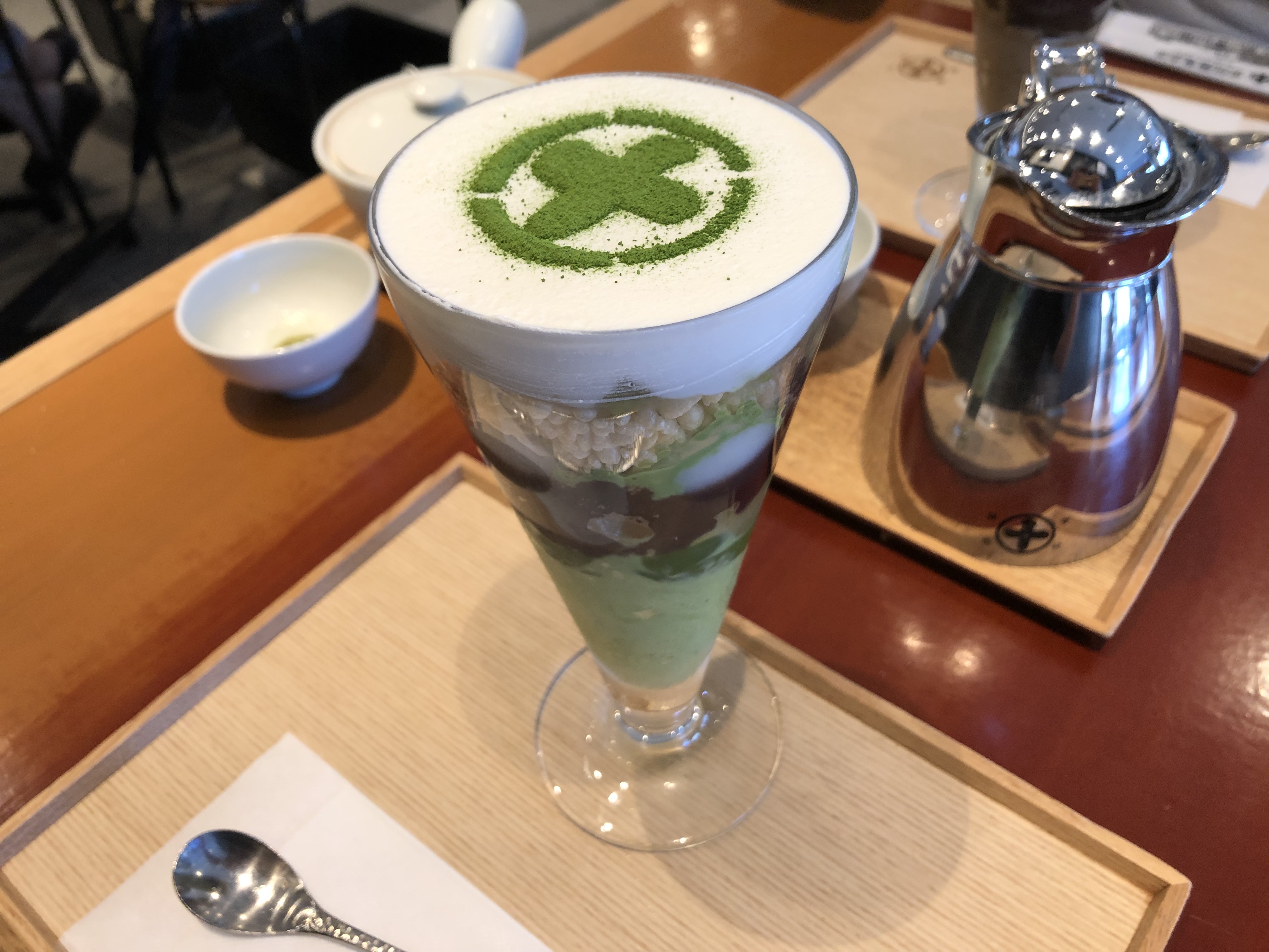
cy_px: 476
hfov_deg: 63.4
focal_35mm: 28
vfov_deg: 49.7
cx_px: 634
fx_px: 1026
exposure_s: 1/30
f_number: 1.8
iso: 32
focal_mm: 3.99
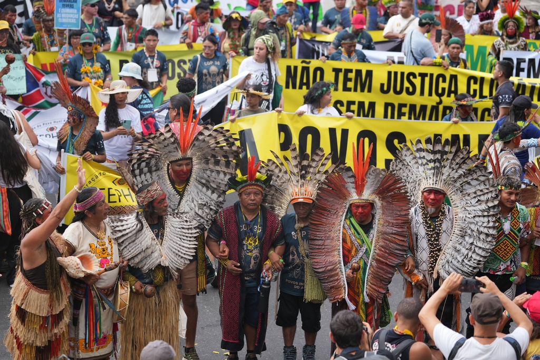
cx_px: 270
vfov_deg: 14.1
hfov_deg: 21.0
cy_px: 180
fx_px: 1455
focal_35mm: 97
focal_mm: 97
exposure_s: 1/1600
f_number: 3.5
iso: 400
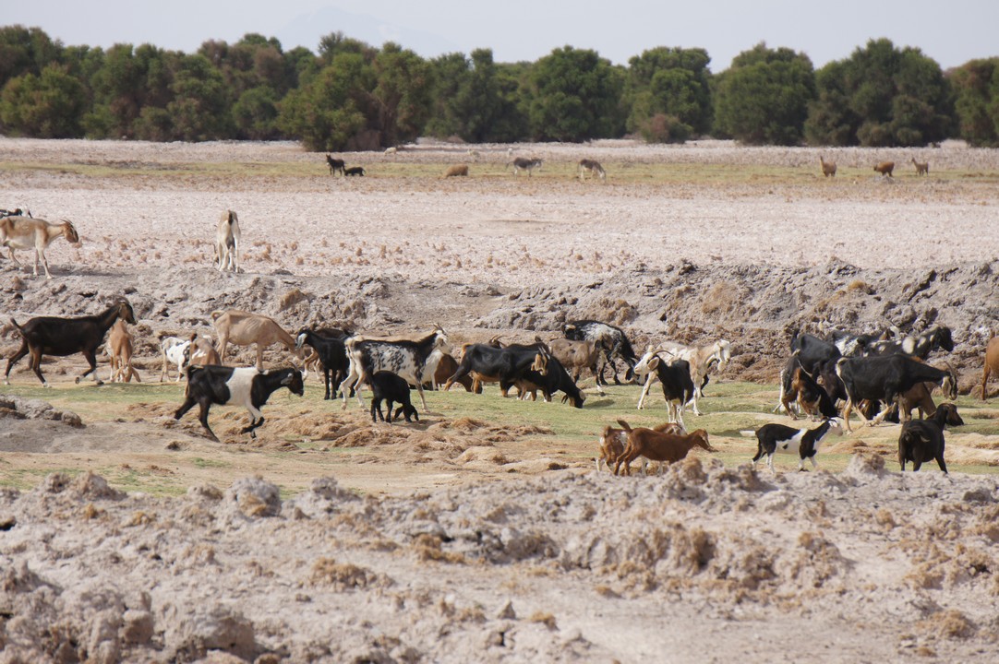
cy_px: 332
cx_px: 500
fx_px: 8736
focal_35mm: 315
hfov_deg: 6.5
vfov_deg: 4.4
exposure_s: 1/640
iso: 200
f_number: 8
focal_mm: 210
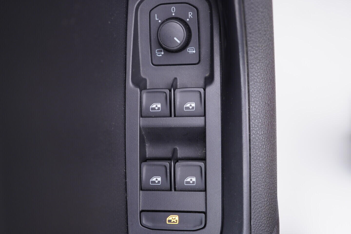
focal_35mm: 36
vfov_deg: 36.9
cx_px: 176
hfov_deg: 53.1
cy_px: 117
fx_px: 351
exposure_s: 1/40
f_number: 2.8
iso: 320
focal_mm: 24
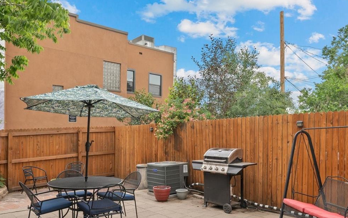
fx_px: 266
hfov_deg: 66.4
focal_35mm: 28
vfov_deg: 44.3
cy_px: 133
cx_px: 159
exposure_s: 1/200
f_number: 8
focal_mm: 17
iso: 400
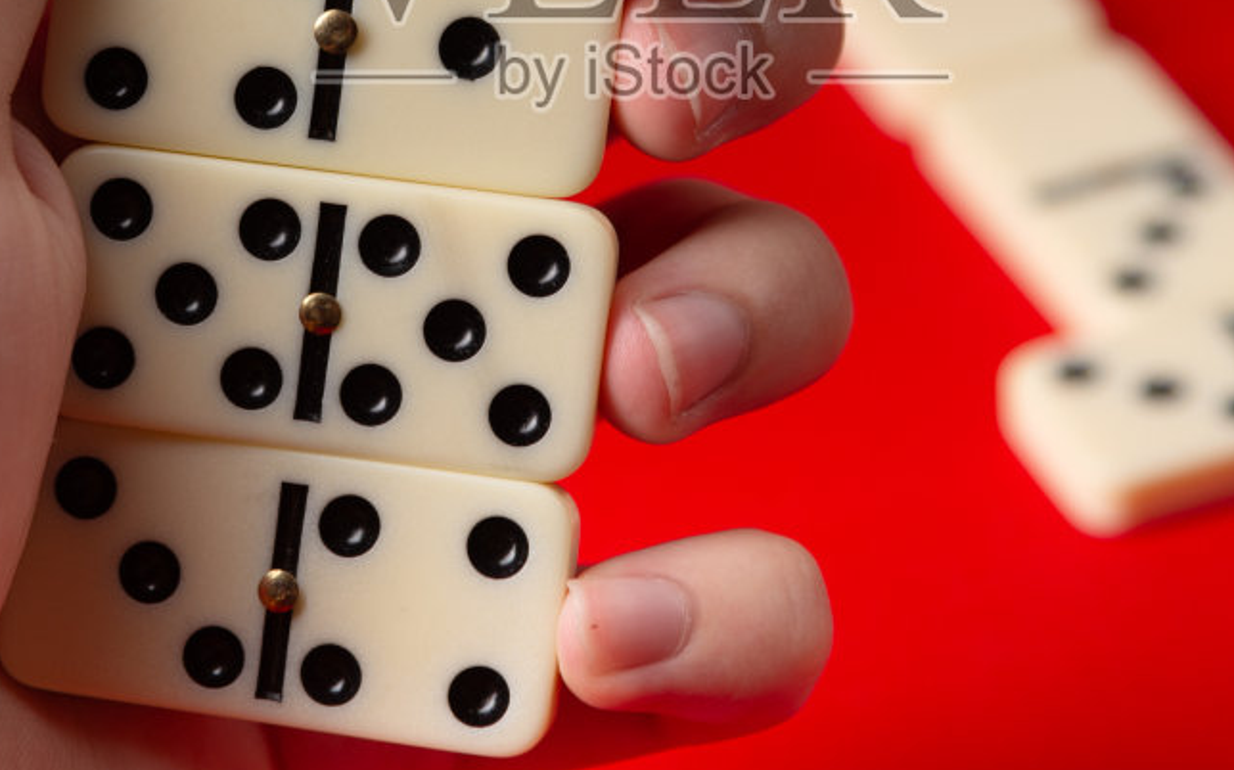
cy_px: -17
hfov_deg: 7.9
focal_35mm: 266
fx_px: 8943
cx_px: 630
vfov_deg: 4.9
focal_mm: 105
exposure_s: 1/640
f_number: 4
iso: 100
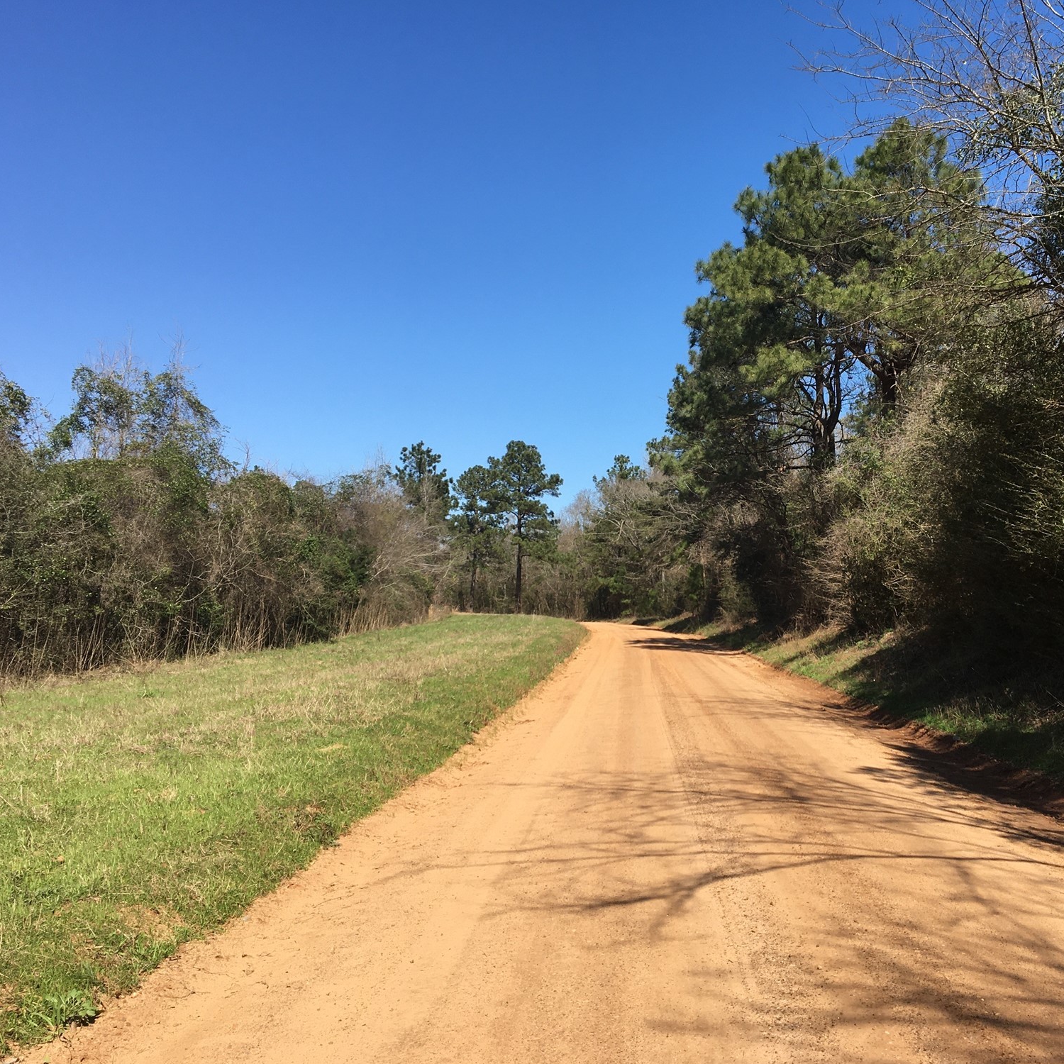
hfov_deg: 46.6
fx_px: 1217
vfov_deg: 47.2
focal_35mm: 35
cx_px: 689
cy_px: 533
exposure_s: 1/1166
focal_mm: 4.15
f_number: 2.2
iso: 25
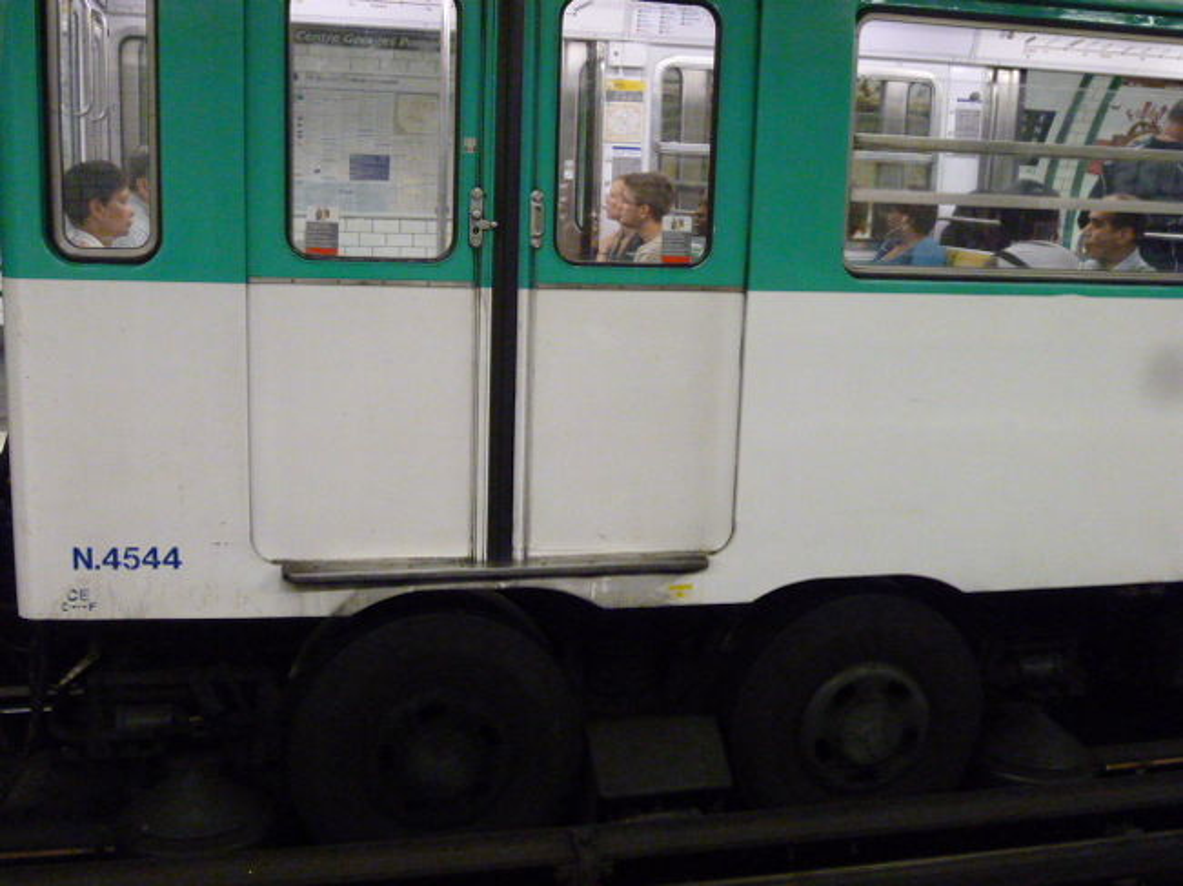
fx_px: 1332
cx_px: 592
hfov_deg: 47.9
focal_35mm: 39
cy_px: 443
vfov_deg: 36.8
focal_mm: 7
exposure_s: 1/50
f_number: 3.2
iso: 800
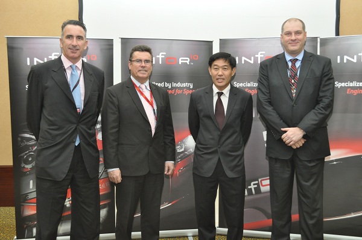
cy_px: 120
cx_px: 181
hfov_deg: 46.5
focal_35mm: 42
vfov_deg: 31.8
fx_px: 422
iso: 800
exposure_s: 1/15
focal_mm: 28
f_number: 5.6
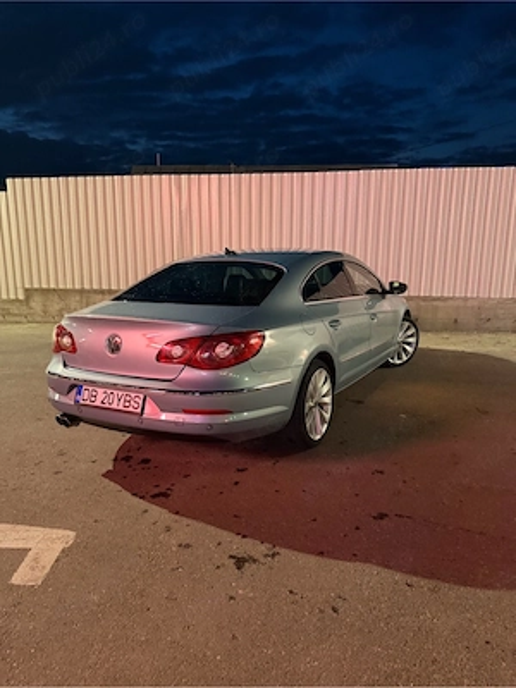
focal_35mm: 24
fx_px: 477
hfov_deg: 56.8
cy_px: 344
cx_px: 258
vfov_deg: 71.6
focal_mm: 6.76
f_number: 1.78
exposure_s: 1/25
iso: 800
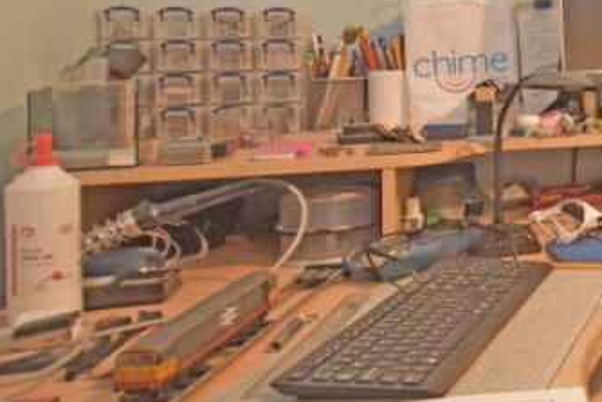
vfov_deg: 28.1
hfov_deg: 27.7
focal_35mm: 46
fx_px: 770
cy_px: 32
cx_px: 917
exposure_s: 1/60
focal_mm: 10
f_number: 4
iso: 2000
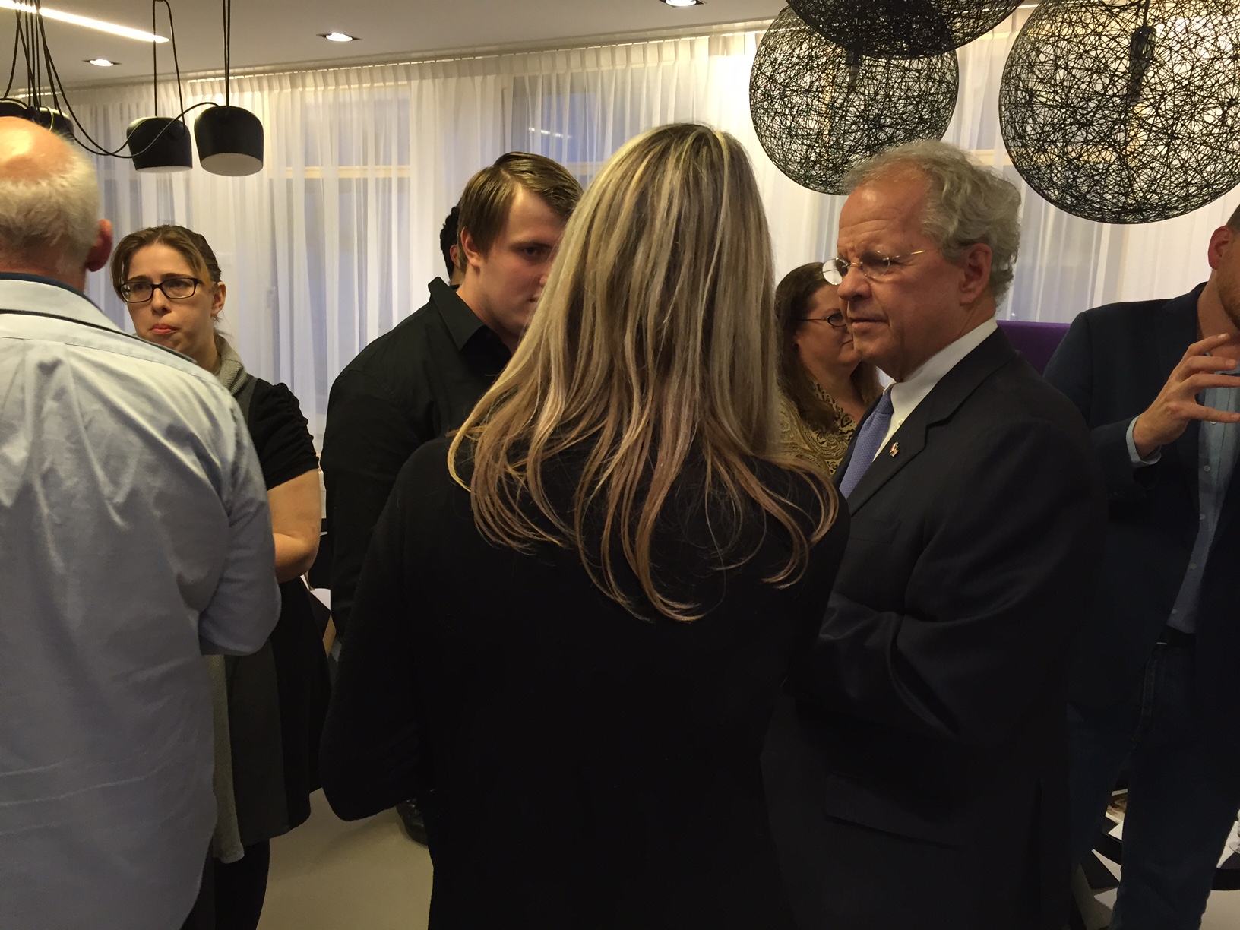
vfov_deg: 48.2
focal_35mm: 29
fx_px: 1039
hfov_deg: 61.7
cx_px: 620
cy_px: 465
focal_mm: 4.15
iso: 125
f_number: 2.2
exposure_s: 1/33
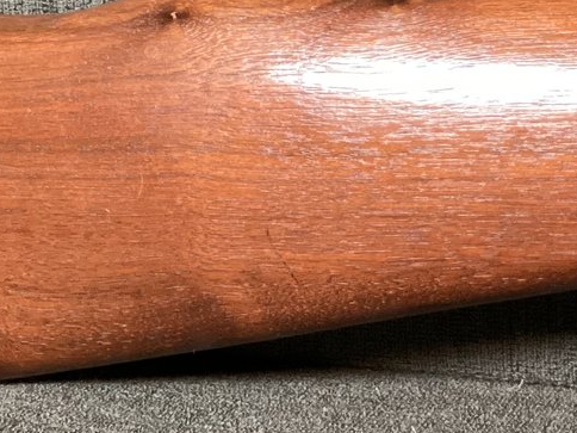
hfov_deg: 19.2
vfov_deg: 15.0
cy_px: 7
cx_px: 675
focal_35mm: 97
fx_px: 1617
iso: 400
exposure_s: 1/60
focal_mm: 3.3
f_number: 2.4
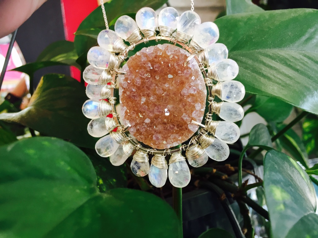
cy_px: 119
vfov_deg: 48.2
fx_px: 266
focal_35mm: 29
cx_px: 159
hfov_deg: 61.7
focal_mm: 4.15
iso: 64
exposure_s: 1/30
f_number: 2.2
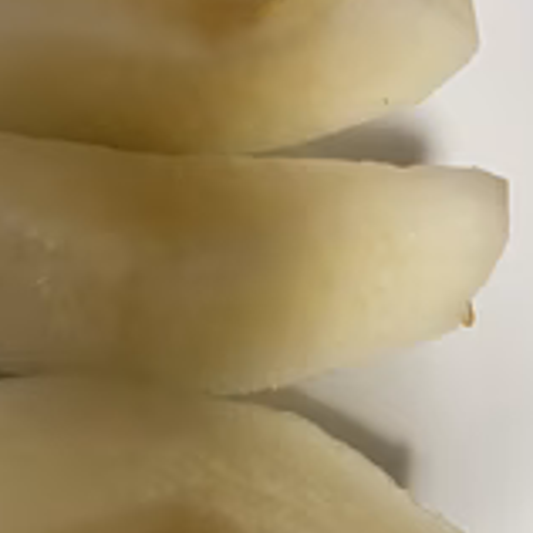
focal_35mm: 58
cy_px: 476
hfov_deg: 29.3
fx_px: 1010
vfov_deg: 28.5
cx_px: 165
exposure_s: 1/55
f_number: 1.6
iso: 200
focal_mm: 5.1
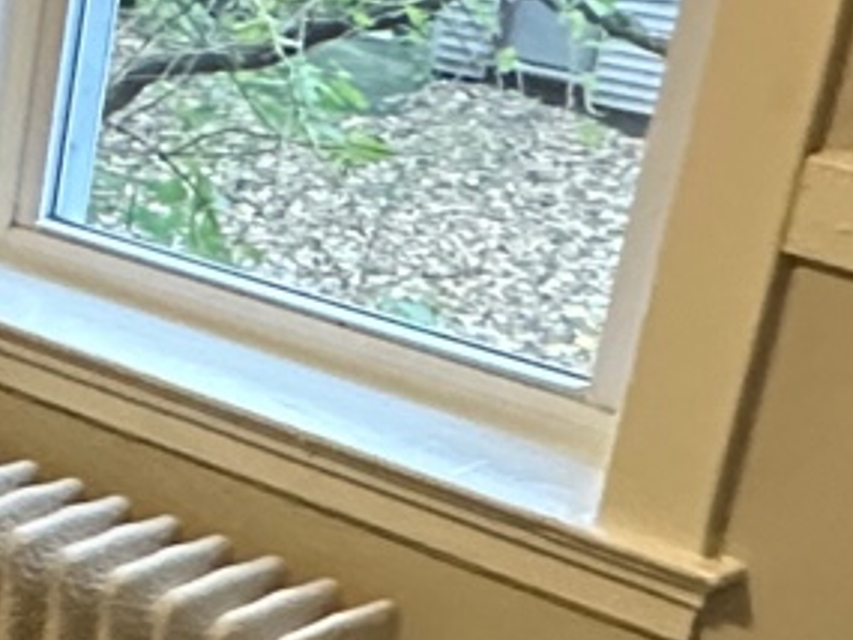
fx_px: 2441
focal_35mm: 99
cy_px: 410
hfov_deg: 15.1
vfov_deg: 14.9
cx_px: -961
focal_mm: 2.22
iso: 640
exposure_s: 1/60
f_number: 2.2
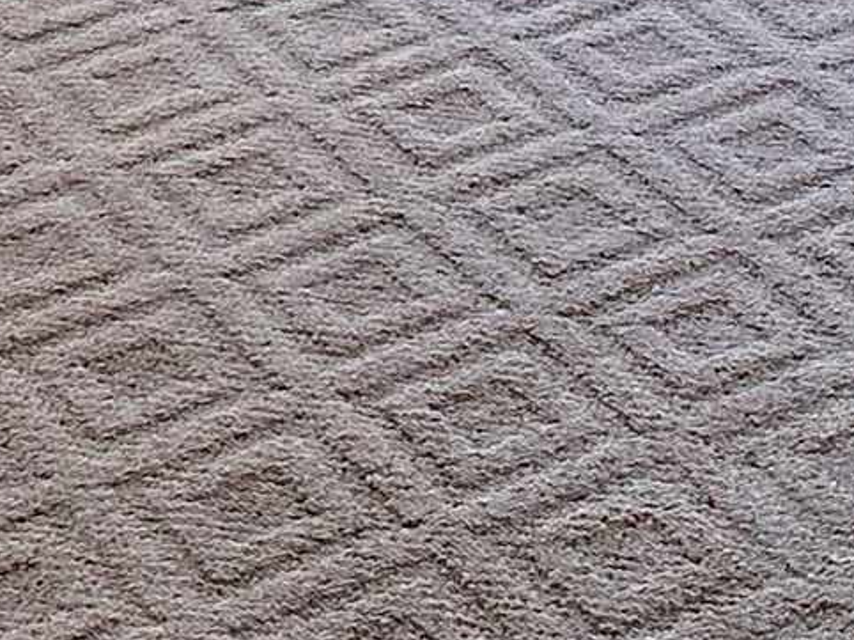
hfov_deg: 12.8
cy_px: -1386
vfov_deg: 8.1
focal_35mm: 153
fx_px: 3773
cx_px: 709
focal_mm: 6.86
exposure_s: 1/60
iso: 160
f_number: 1.78
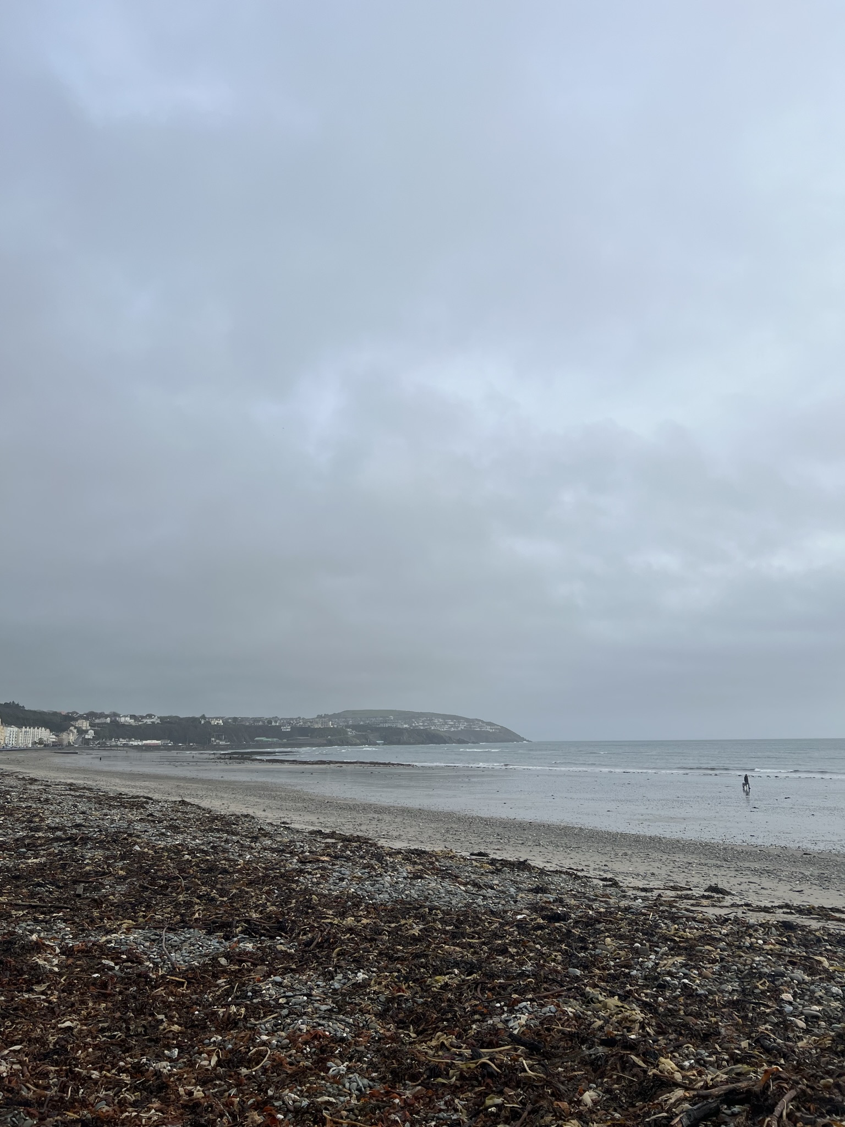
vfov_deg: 67.3
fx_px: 846
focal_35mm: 26
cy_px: 564
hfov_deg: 53.1
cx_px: 422
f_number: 1.5
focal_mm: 5.7
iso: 50
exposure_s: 1/2632
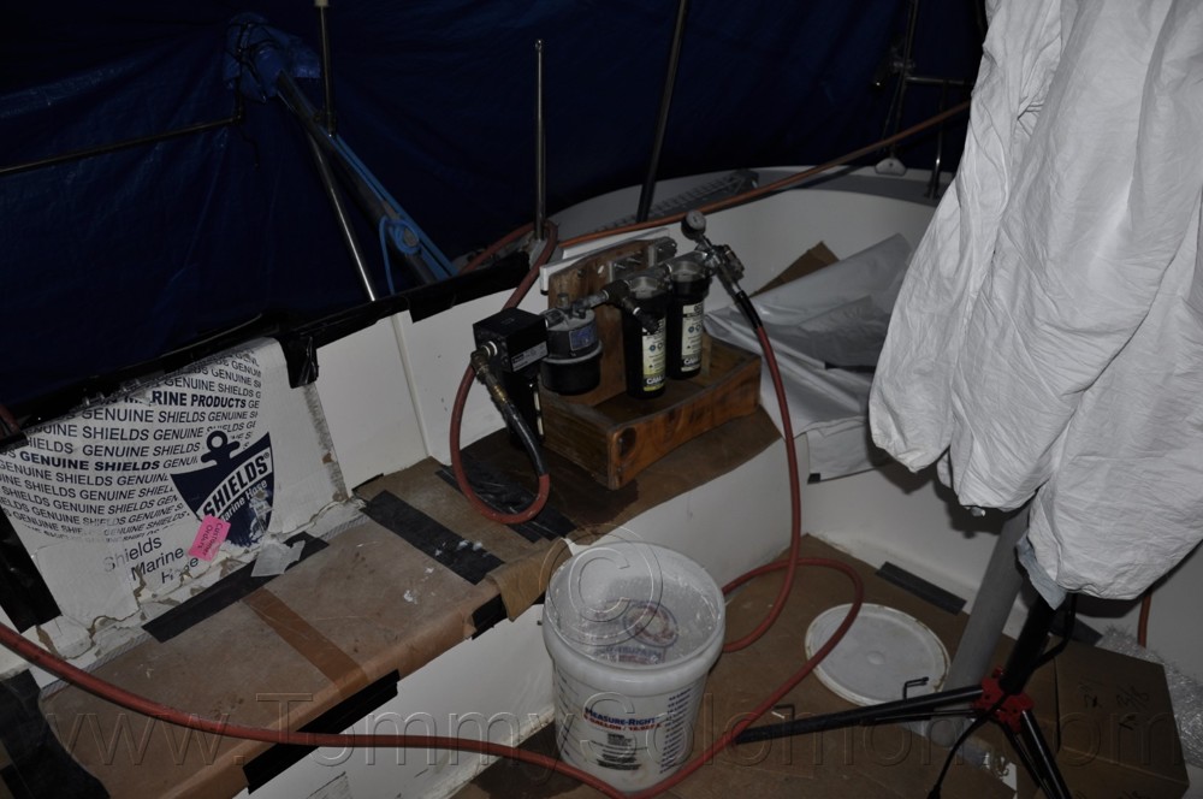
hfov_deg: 67.4
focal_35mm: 27
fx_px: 901
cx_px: 602
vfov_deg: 47.8
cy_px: 400
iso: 200
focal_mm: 18
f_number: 3.5
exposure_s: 1/60
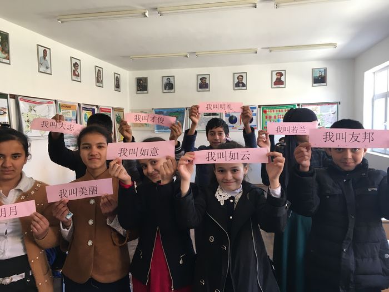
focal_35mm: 29
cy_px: 146
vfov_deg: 48.2
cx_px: 194
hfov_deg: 61.7
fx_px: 326
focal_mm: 4.15
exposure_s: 1/33
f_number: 2.2
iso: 64
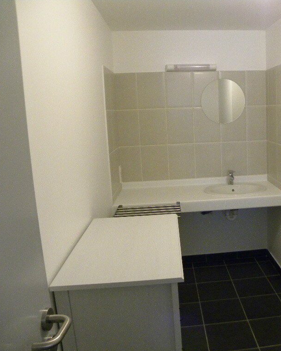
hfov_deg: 41.6
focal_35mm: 34
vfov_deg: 52.9
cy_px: 176
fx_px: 354
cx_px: 222
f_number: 2.8
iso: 400
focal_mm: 4.6
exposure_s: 1/41.2
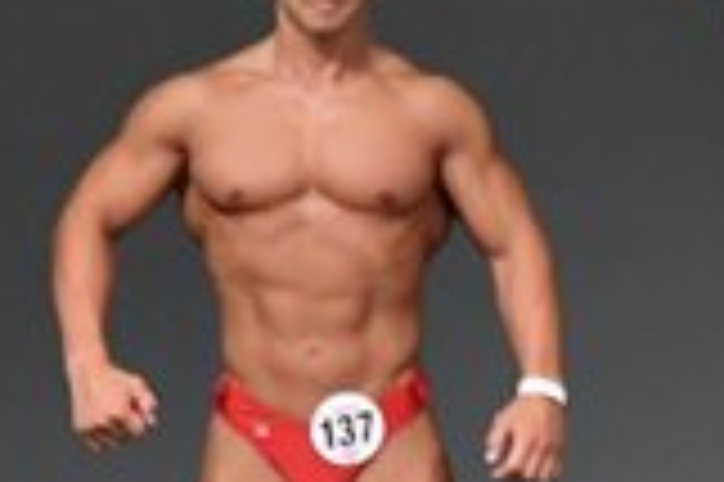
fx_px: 24611
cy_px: 703
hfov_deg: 1.7
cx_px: 1477
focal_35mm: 1225
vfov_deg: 1.1
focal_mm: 170
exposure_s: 1/400
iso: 5000
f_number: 5.6
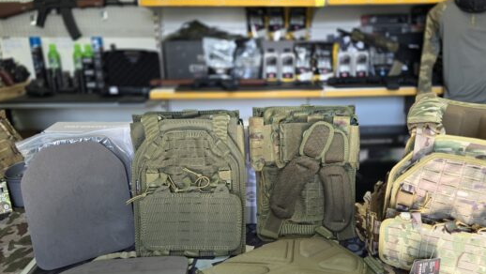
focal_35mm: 29
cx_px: 266
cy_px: 153
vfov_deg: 40.2
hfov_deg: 65.9
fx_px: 374
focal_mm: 6.3
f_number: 1.7
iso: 100
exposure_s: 1/100
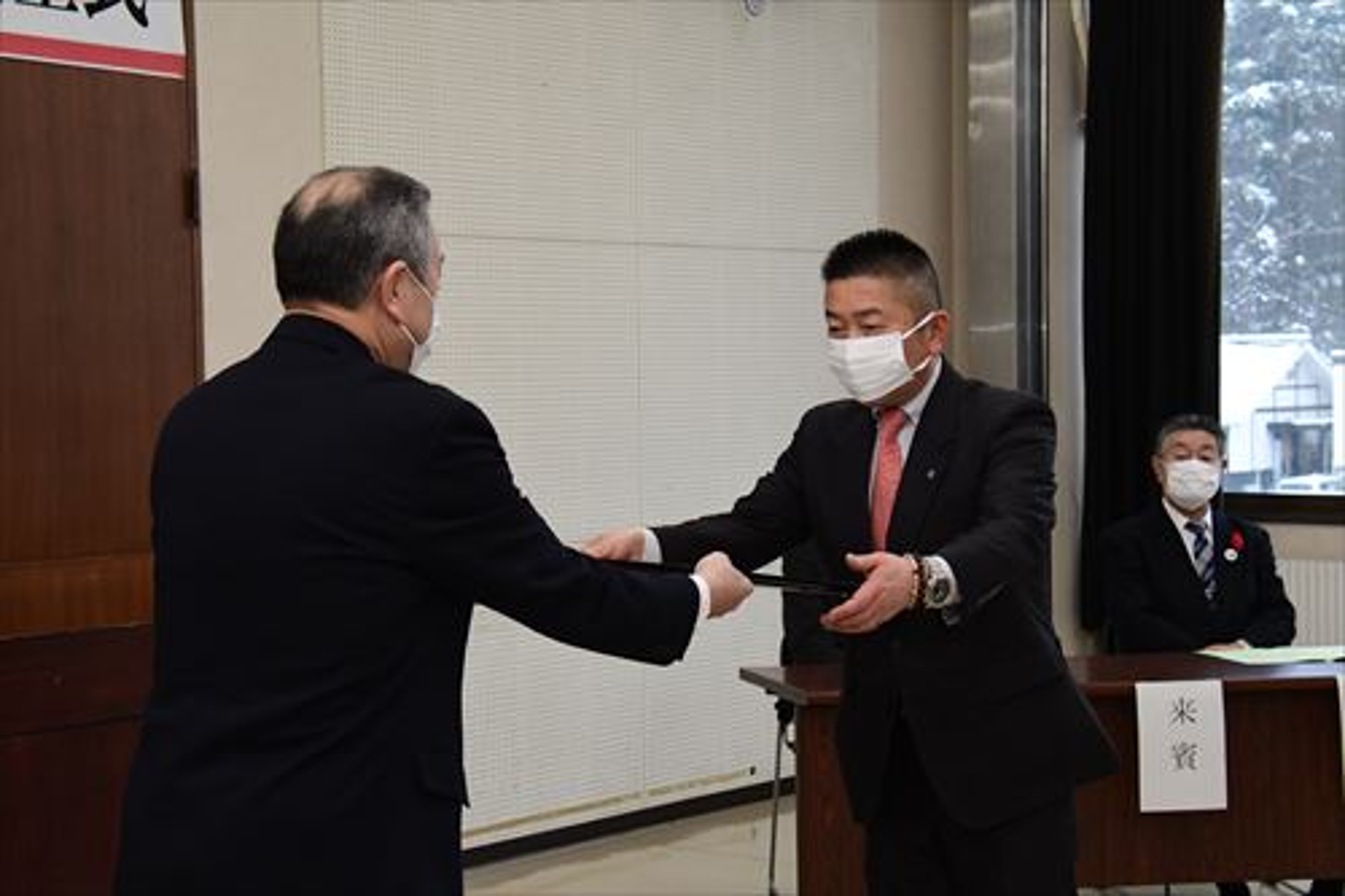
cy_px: 448
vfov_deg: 18.9
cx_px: 672
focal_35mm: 72
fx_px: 2689
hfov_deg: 28.1
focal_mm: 48
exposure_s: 1/250
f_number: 8
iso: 3200
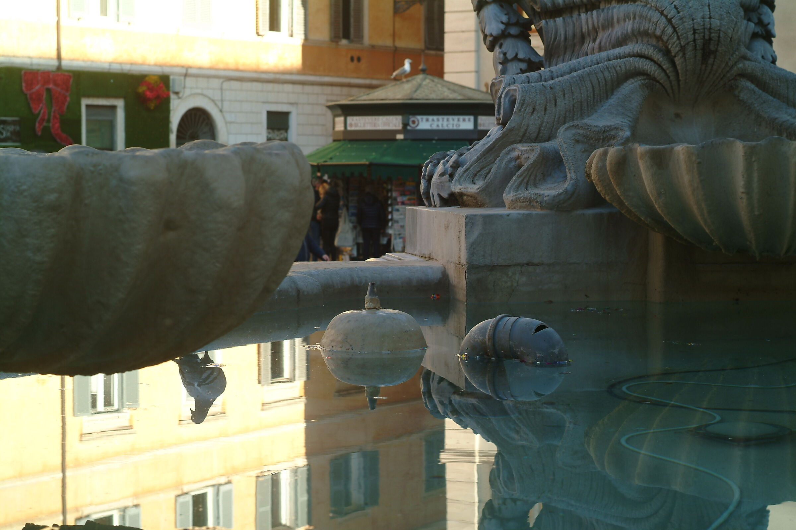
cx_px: 398
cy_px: 265
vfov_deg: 18.2
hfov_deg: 27.0
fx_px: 1658
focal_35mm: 75
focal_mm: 50
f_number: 8
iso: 100
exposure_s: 1/60
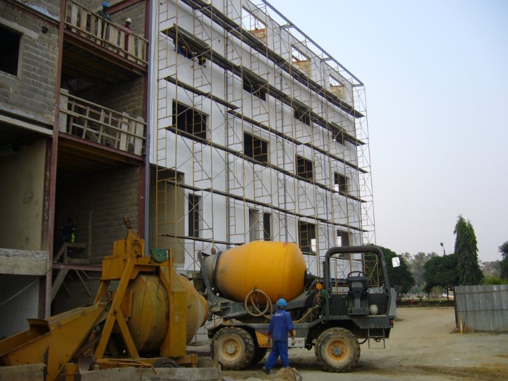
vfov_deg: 40.7
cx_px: 254
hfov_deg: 52.6
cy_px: 190
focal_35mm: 35
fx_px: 514
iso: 80
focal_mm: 5.8
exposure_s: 1/160
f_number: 2.8
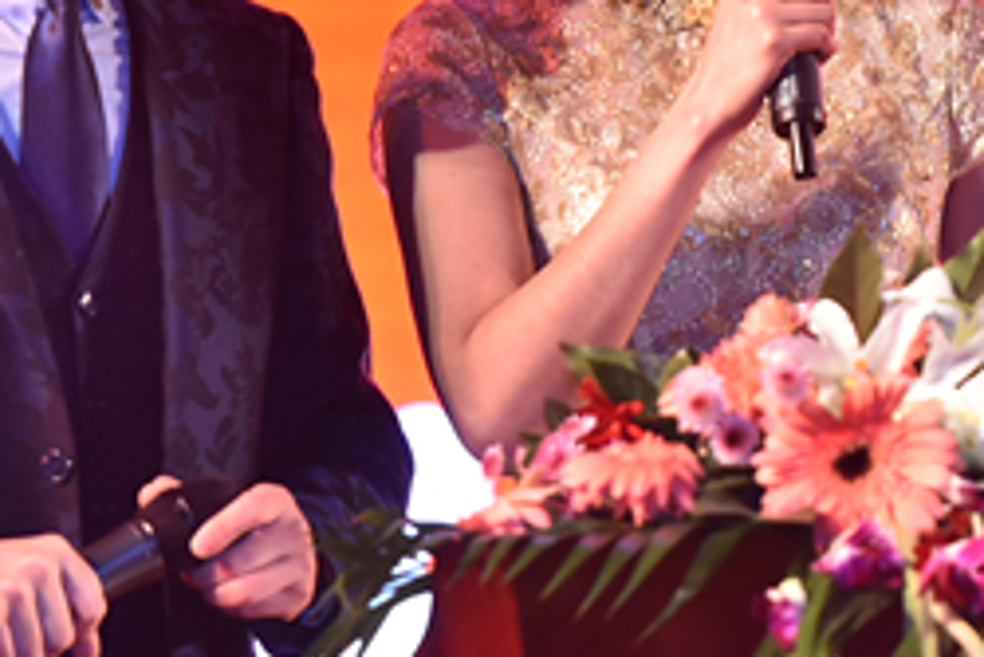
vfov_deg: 2.2
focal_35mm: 640
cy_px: 252
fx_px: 17503
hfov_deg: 3.2
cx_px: 886
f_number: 3.5
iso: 1250
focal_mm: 200
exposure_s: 1/160
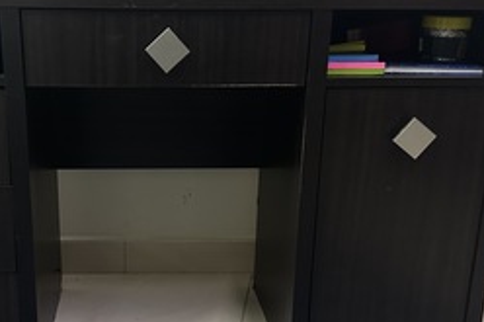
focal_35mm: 46
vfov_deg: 29.2
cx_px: 163
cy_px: 169
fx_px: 618
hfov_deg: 42.2
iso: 800
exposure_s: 1/33
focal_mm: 6.86
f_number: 1.78
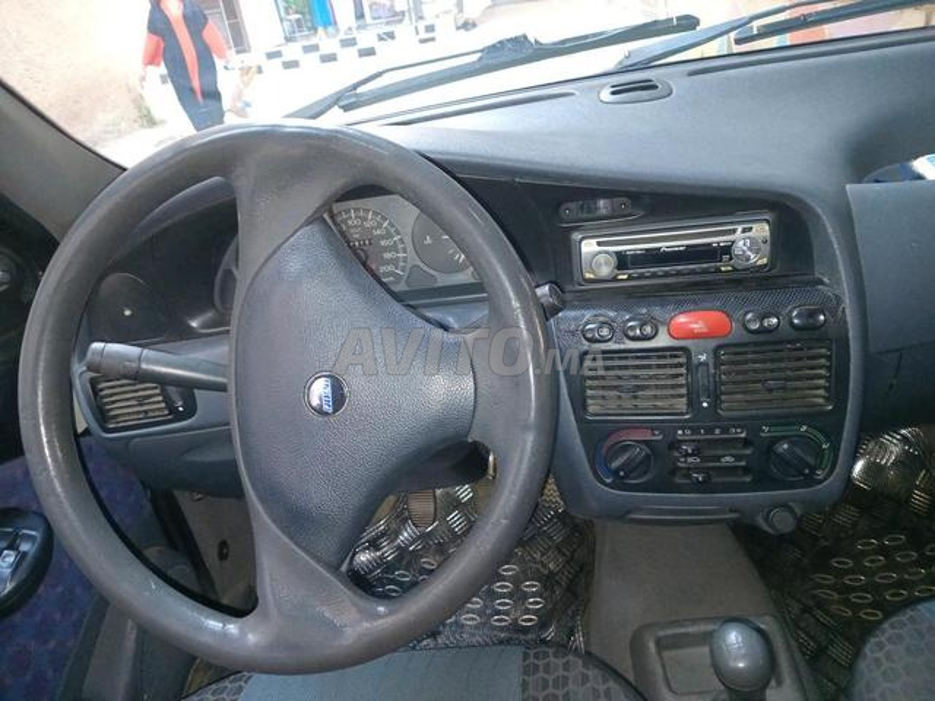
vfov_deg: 61.1
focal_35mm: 22
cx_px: 468
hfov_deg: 76.4
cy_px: 350
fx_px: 594
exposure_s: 1/25
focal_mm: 4.21
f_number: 1.8
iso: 500
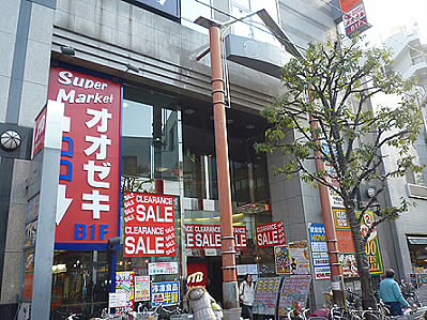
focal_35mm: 30
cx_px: 214
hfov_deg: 60.0
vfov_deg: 46.8
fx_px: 370
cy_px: 160
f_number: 2.8
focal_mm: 4.4
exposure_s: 1/125
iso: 100
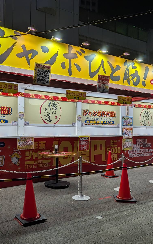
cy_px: 116
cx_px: 54
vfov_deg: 56.7
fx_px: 227
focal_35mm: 34
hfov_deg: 36.9
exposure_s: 1/506
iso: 17
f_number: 1.68
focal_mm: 6.9
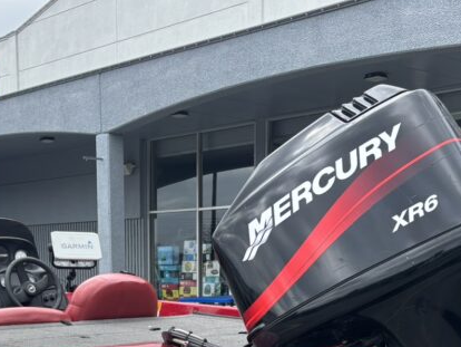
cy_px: 409
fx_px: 893
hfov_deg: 28.8
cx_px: 172
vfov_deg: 20.6
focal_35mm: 67
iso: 50
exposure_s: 1/1080
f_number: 1.6
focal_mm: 5.96
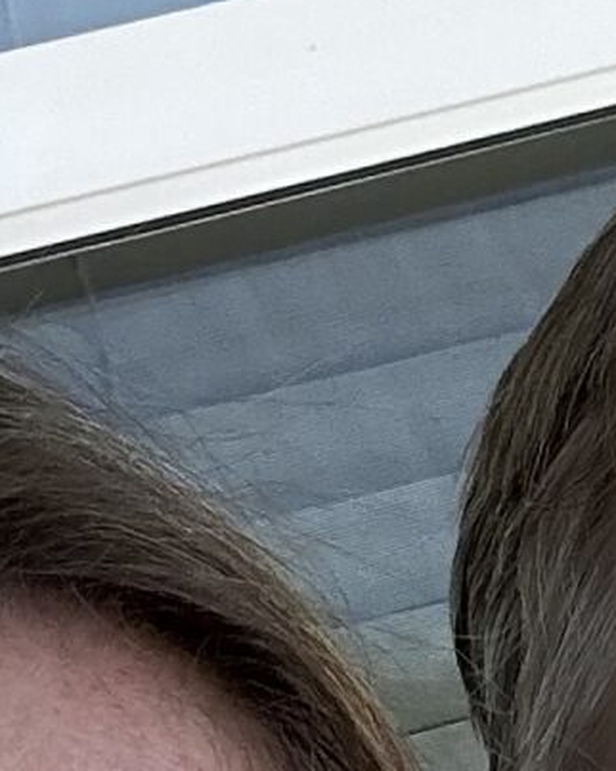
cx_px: 670
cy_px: 1475
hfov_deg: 8.2
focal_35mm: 186
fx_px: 4242
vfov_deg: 9.7
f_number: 1.9
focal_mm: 2.69
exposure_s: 1/286
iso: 25
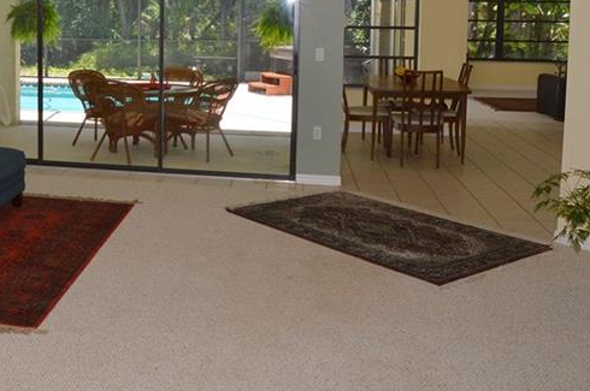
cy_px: 60
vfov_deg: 27.7
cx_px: 63
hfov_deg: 39.1
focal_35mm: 47
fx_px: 770
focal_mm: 15
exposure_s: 1/100
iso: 200
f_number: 7.1
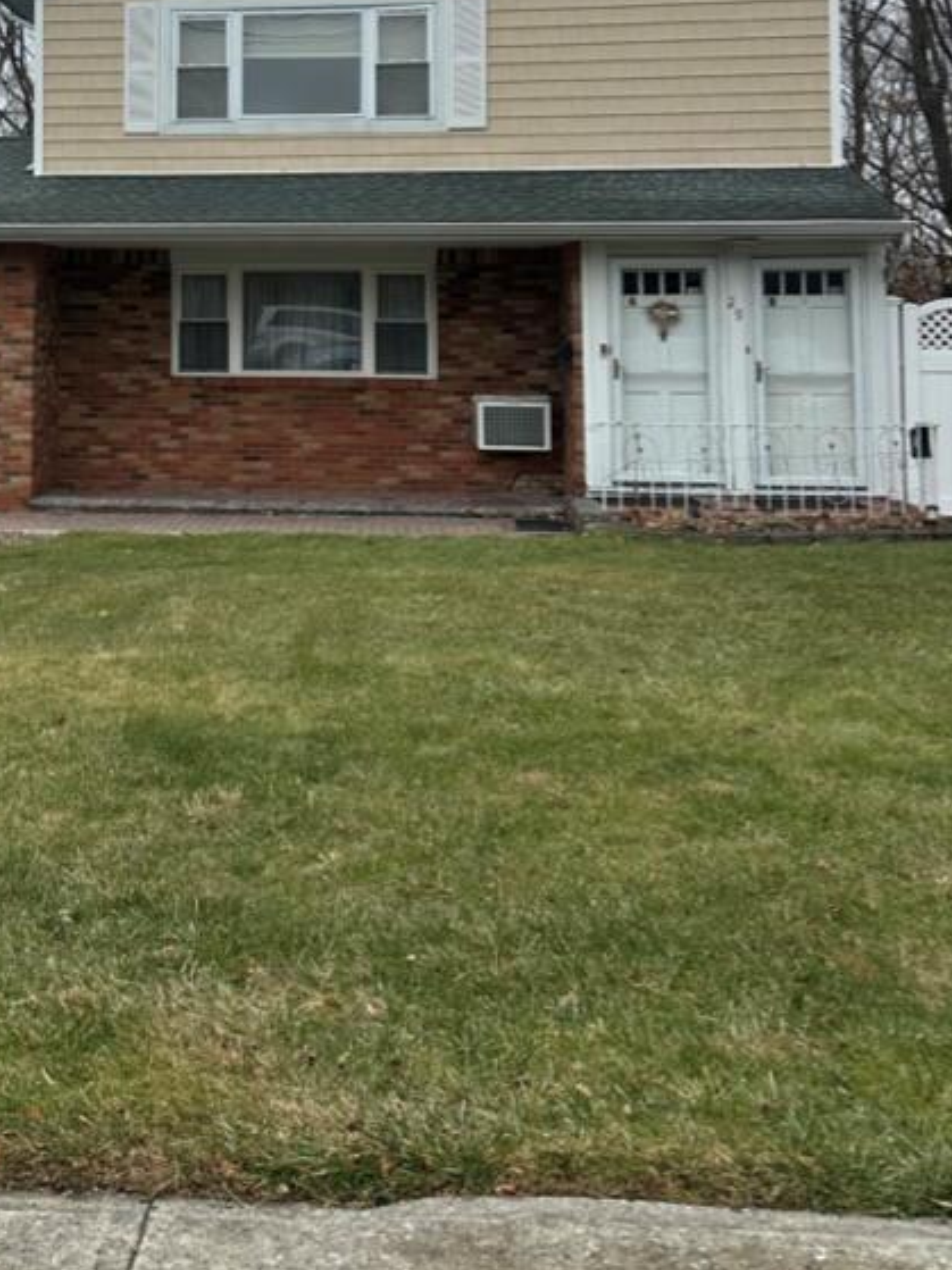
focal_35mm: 44
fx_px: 1614
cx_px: 153
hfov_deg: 31.8
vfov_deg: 40.9
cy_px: 227
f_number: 1.78
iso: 80
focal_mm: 6.86
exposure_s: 1/2525
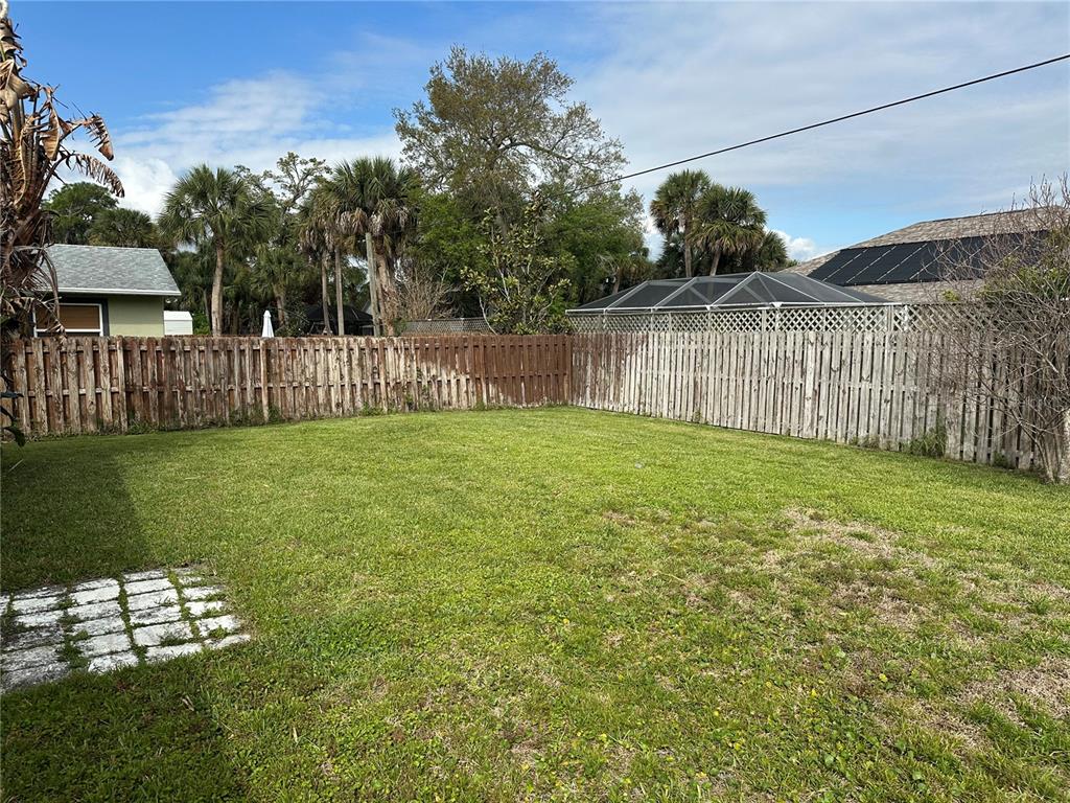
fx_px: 742
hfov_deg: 71.6
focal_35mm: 24
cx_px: 535
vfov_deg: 56.8
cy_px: 402
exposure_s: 1/4348
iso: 80
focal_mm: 6.86
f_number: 1.78
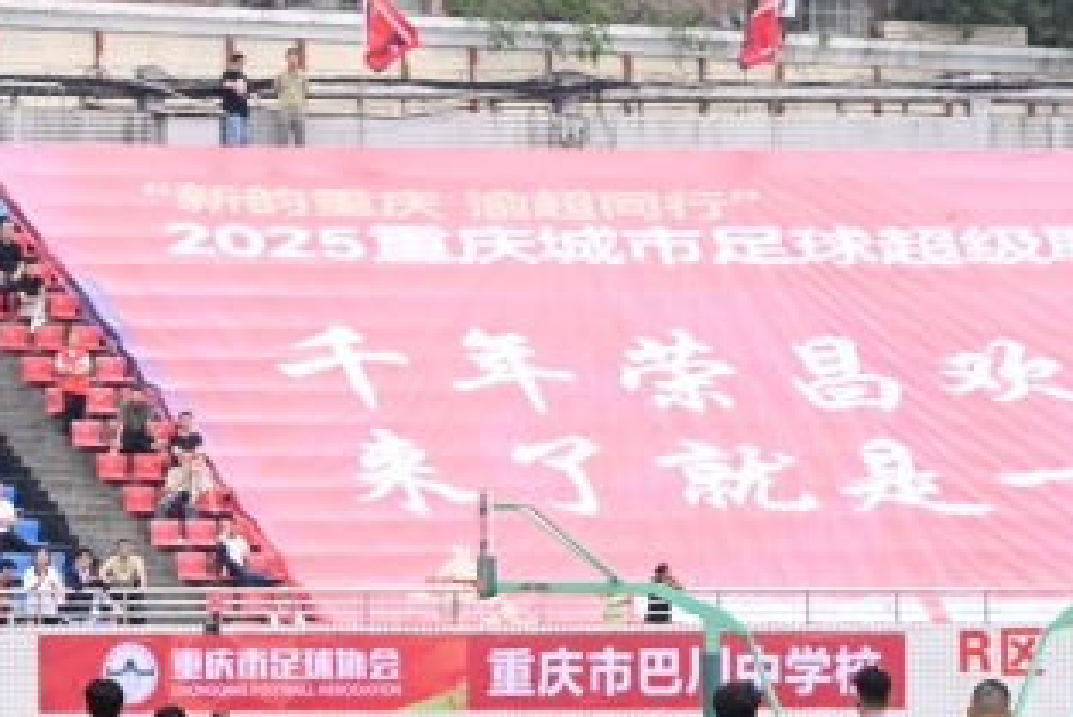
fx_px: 11450
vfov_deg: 3.6
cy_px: 540
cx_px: 192
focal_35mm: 384
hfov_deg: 5.4
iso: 720
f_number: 10
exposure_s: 1/200
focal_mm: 200
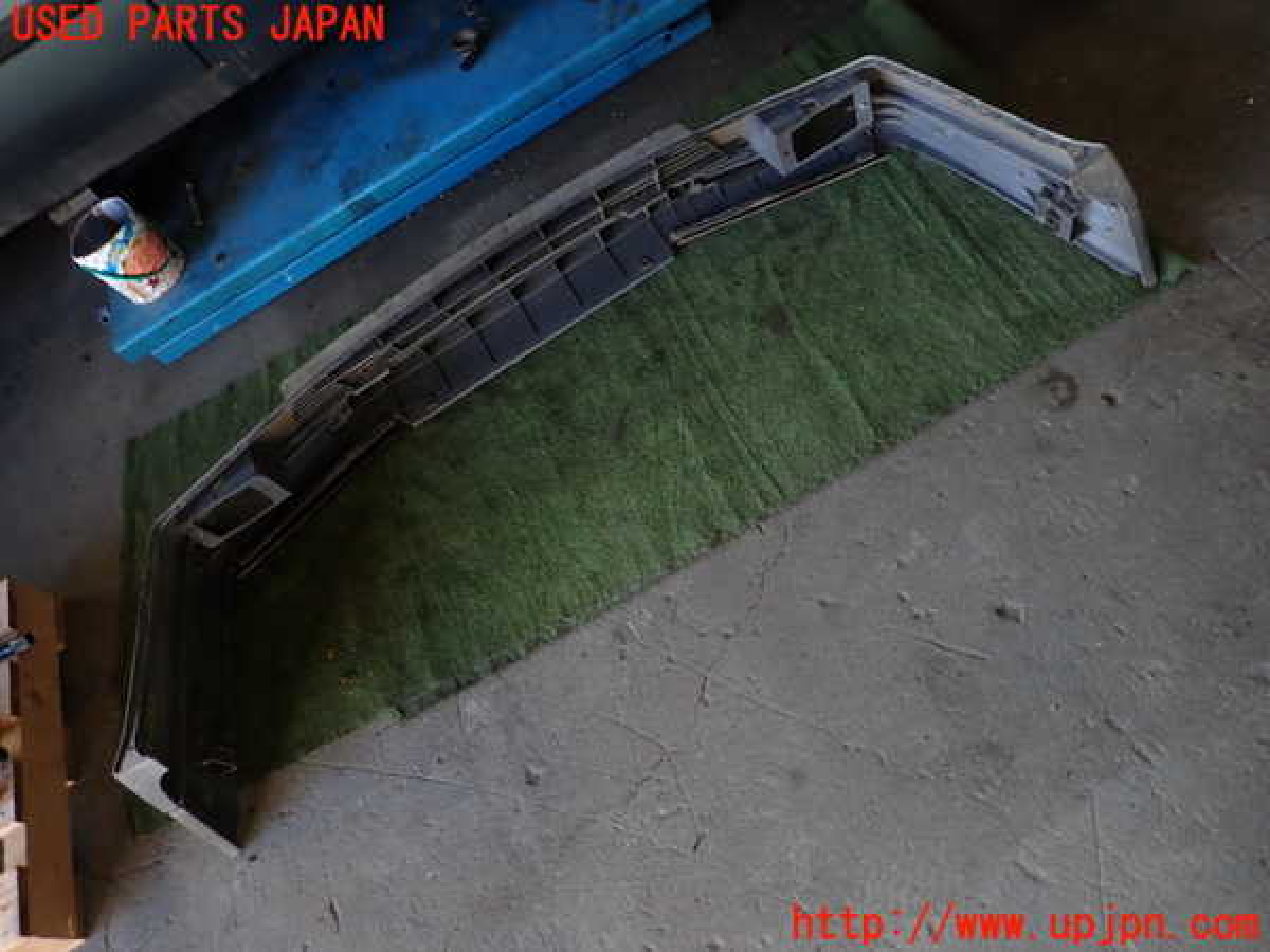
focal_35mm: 25
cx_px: 635
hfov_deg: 69.4
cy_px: 476
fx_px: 917
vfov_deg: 54.9
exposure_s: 1/60
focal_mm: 4.5
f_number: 2
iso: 125
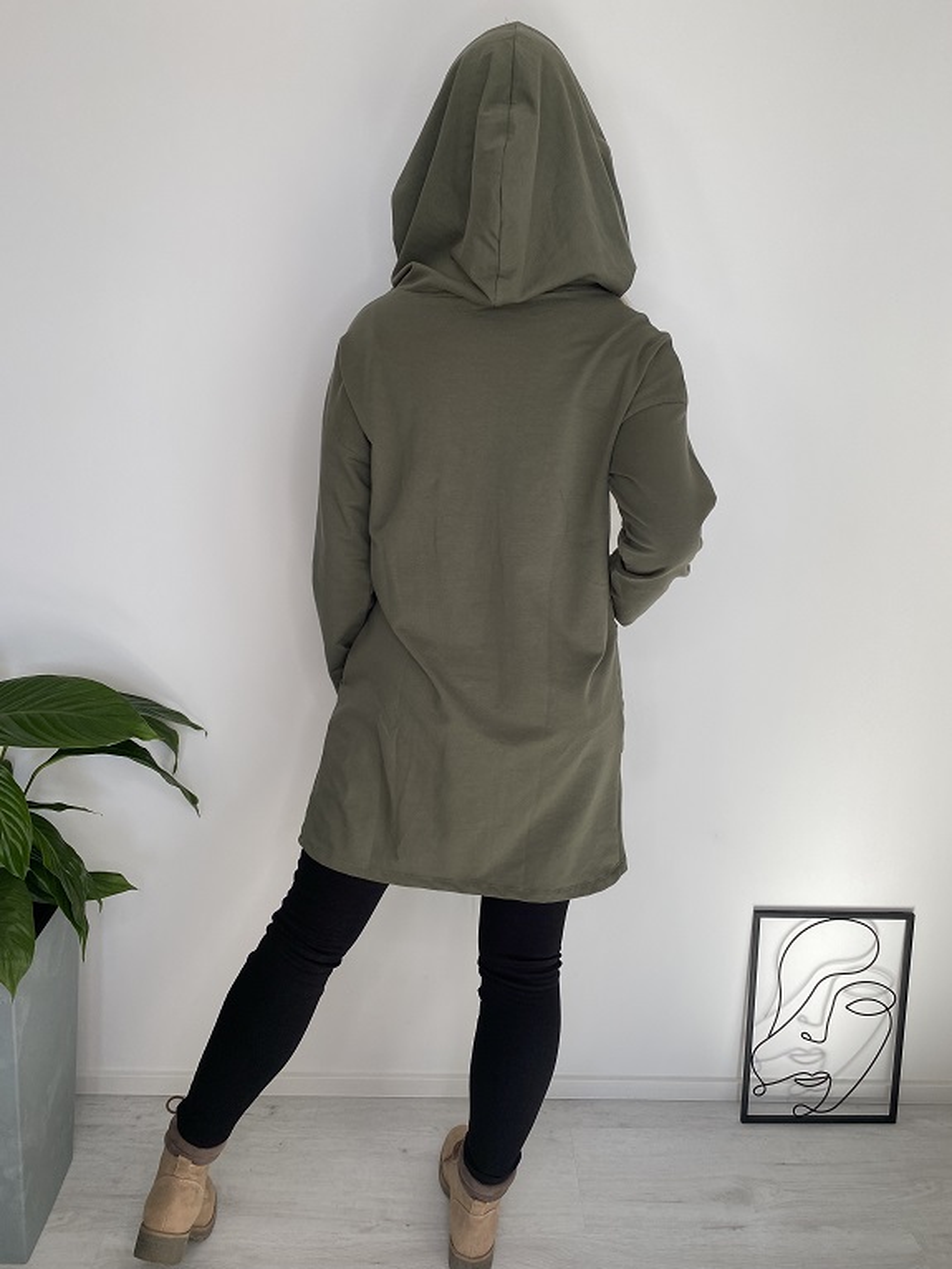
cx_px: 476
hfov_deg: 53.1
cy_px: 634
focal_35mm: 26
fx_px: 954
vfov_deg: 67.3
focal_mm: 4.25
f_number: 1.8
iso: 32
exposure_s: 1/156
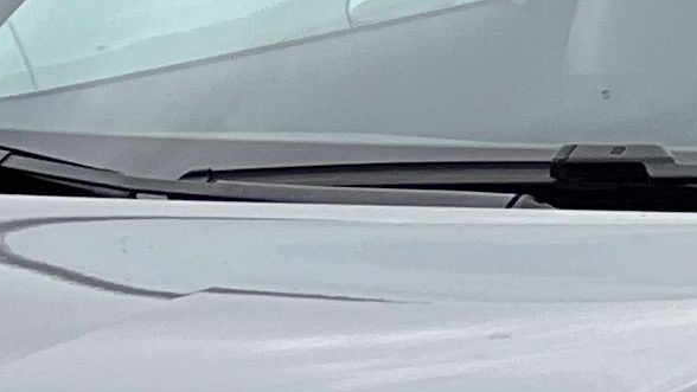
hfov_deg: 3.7
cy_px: 690
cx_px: 1024
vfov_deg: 2.1
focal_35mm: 575
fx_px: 10629
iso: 20
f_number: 2.8
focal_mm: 9
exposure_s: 1/142
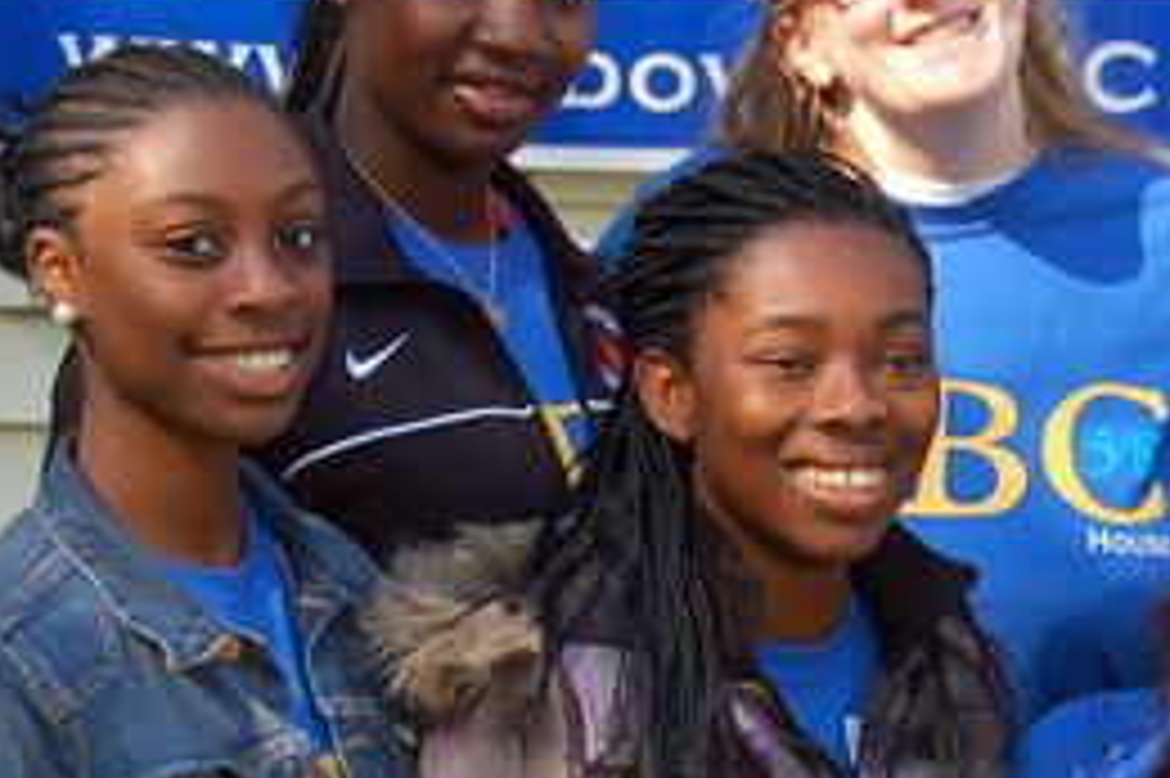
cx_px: 958
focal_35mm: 166
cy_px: 661
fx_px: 5391
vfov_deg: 8.2
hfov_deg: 12.3
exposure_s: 1/160
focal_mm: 36
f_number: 4.5
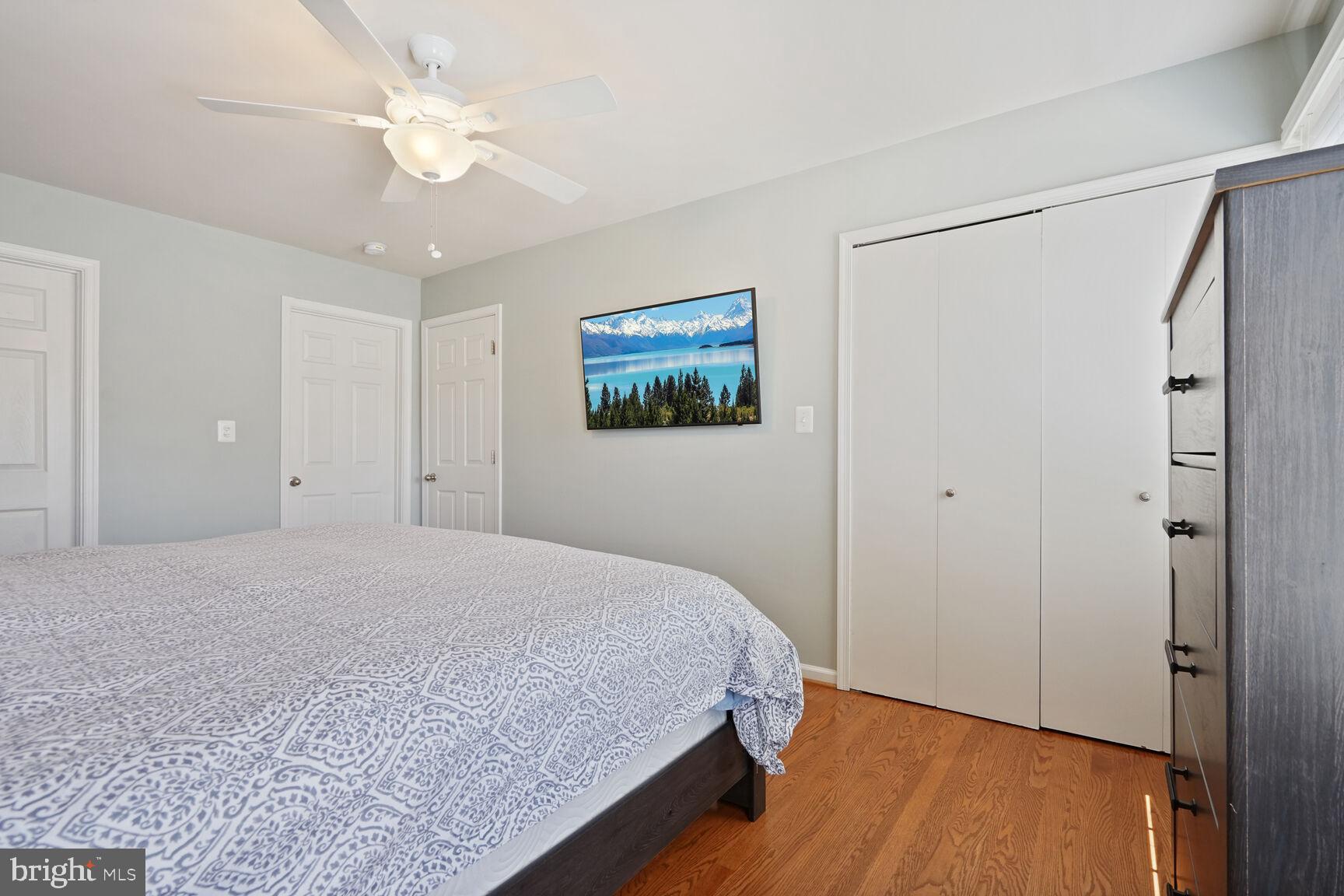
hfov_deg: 96.7
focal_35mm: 16
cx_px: 672
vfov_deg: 73.7
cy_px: 448
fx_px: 597
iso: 800
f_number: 8
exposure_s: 1/13
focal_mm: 16
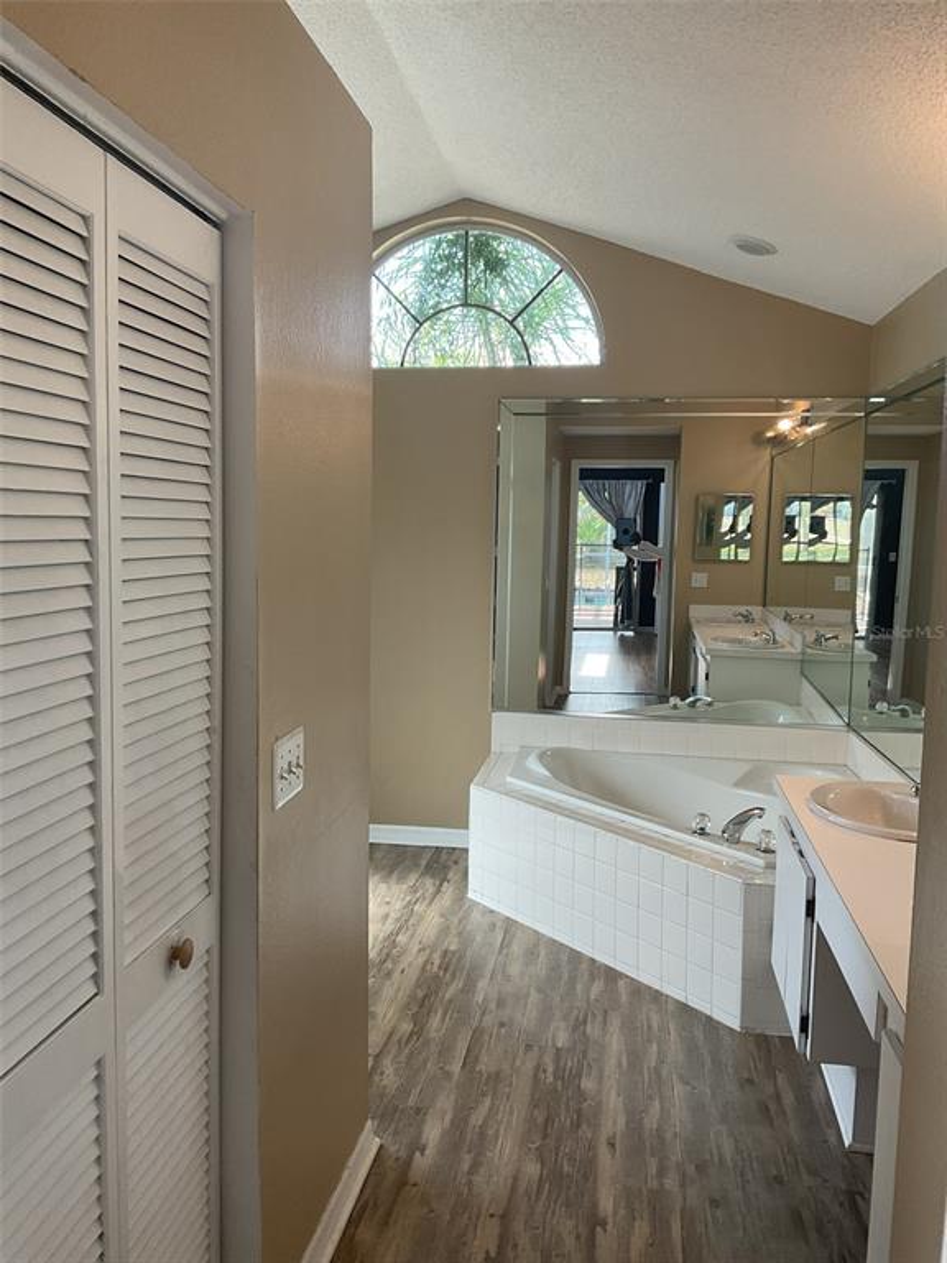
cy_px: 632
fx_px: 1058
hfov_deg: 48.2
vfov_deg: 61.7
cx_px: 474
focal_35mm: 29
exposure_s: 1/60
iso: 50
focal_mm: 3
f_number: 1.8
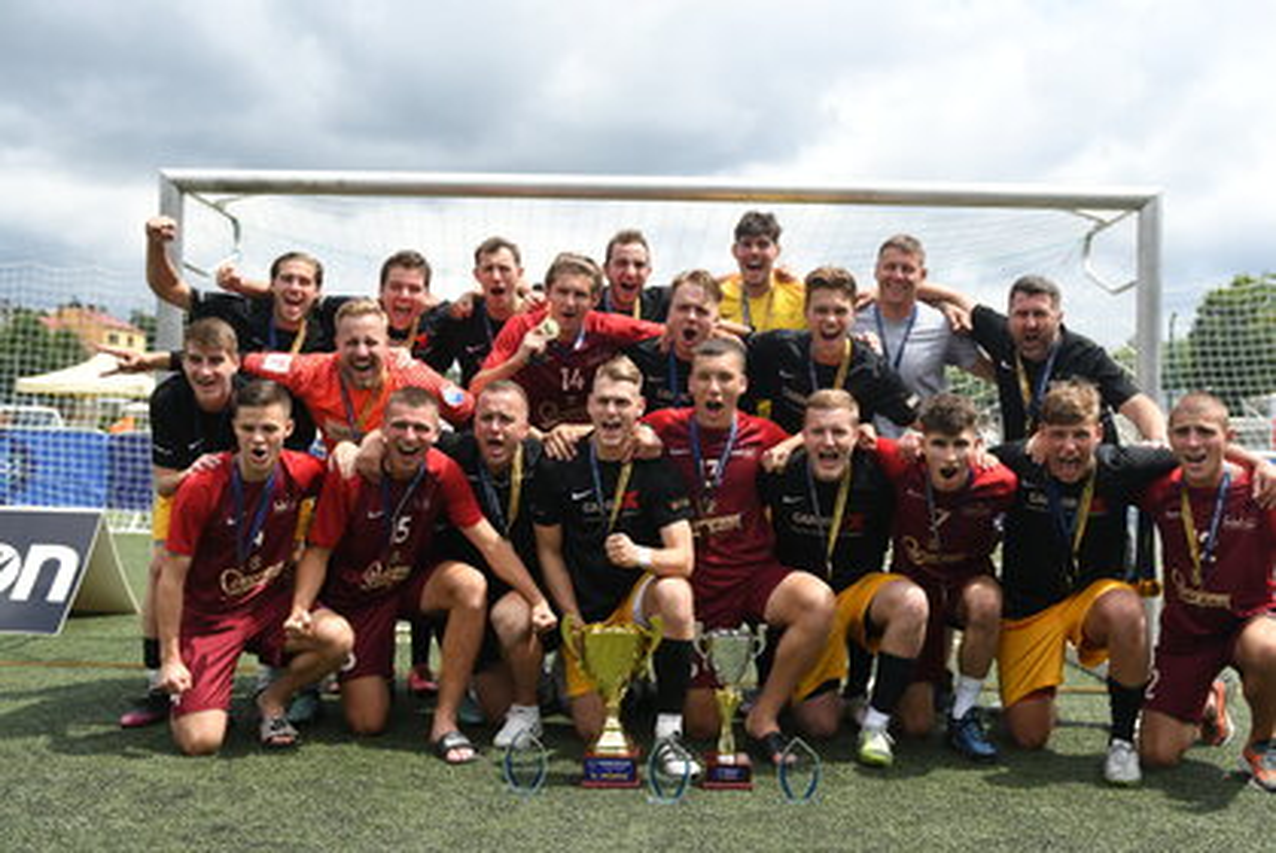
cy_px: 426
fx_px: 1277
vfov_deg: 36.9
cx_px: 638
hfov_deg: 53.1
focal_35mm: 36
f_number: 2.8
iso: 100
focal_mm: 24
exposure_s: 1/1600
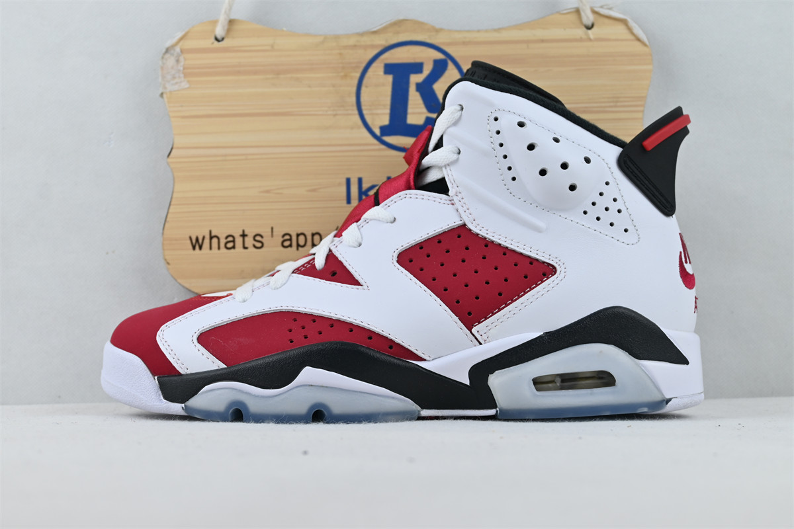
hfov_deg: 40.0
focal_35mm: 50
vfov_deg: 27.3
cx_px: 397
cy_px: 264
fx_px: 1092
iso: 100
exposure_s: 1/80
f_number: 5
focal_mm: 33
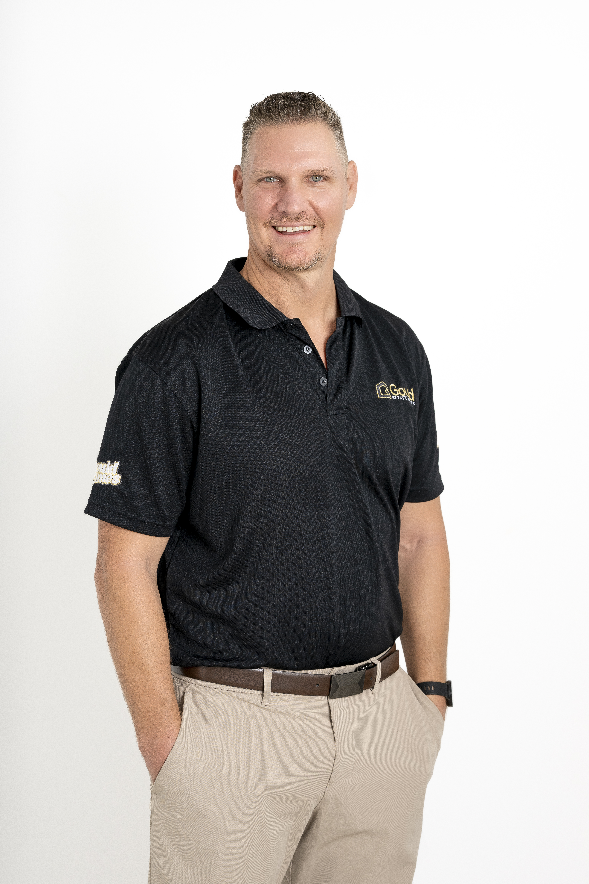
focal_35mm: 85
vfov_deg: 23.9
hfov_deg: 16.1
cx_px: 294
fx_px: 2086
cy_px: 442
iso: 320
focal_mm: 85
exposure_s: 1/200
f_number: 7.1
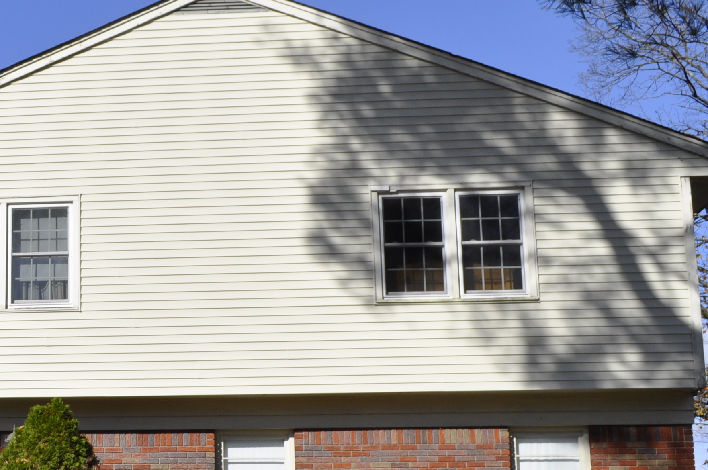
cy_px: 333
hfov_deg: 26.0
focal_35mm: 73
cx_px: -33
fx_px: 1434
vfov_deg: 18.5
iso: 200
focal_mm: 20
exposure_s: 1/400
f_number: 10
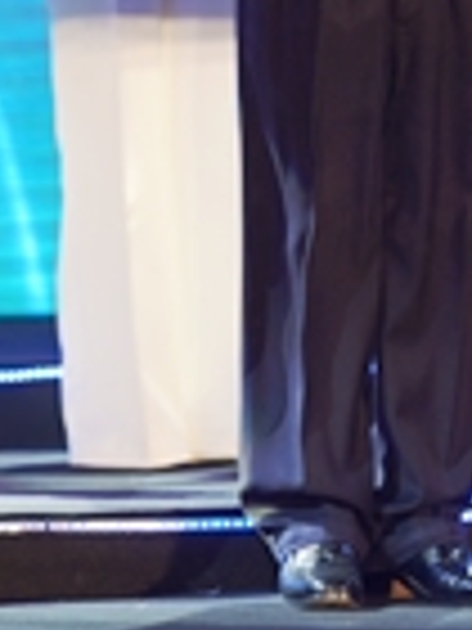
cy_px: -277
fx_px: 6799
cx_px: 135
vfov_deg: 5.3
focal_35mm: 374
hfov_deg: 4.0
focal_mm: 85
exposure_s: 1/125
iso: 125
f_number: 1.6
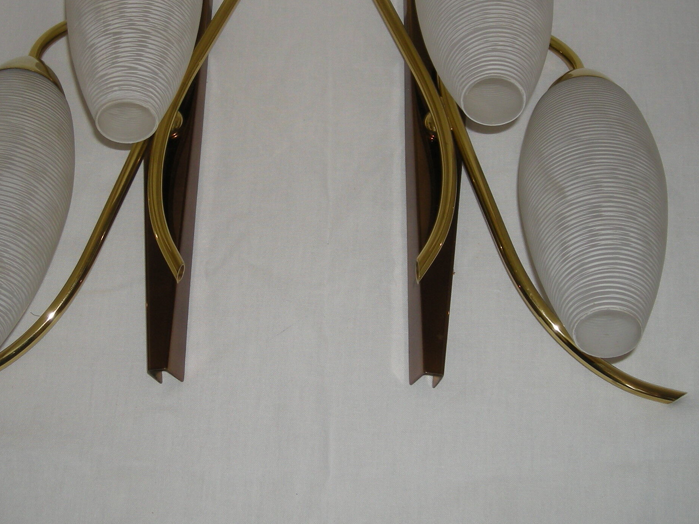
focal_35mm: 58
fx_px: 1171
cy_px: 201
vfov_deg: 25.2
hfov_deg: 33.2
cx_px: 293
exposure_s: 1/34.5
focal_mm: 5.7
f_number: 2.8
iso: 50
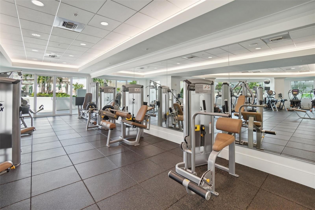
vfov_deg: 77.3
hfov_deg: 100.4
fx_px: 131
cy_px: 105
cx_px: 158
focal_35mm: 15
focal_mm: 10
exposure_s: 1/250
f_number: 4
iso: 400
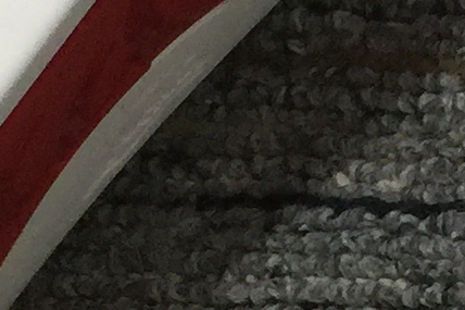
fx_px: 2970
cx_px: 464
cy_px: 220
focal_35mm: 230
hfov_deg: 8.9
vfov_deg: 6.0
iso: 50
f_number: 2.2
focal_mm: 4.15
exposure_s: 1/33
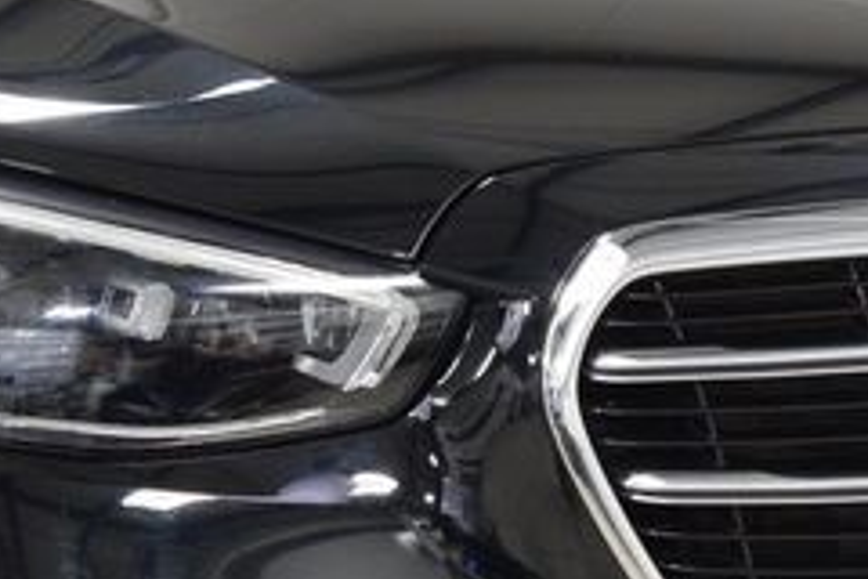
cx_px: 723
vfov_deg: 9.0
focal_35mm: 152
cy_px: 508
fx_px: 3665
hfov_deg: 13.4
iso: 900
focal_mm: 38
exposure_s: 1/15
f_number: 6.3
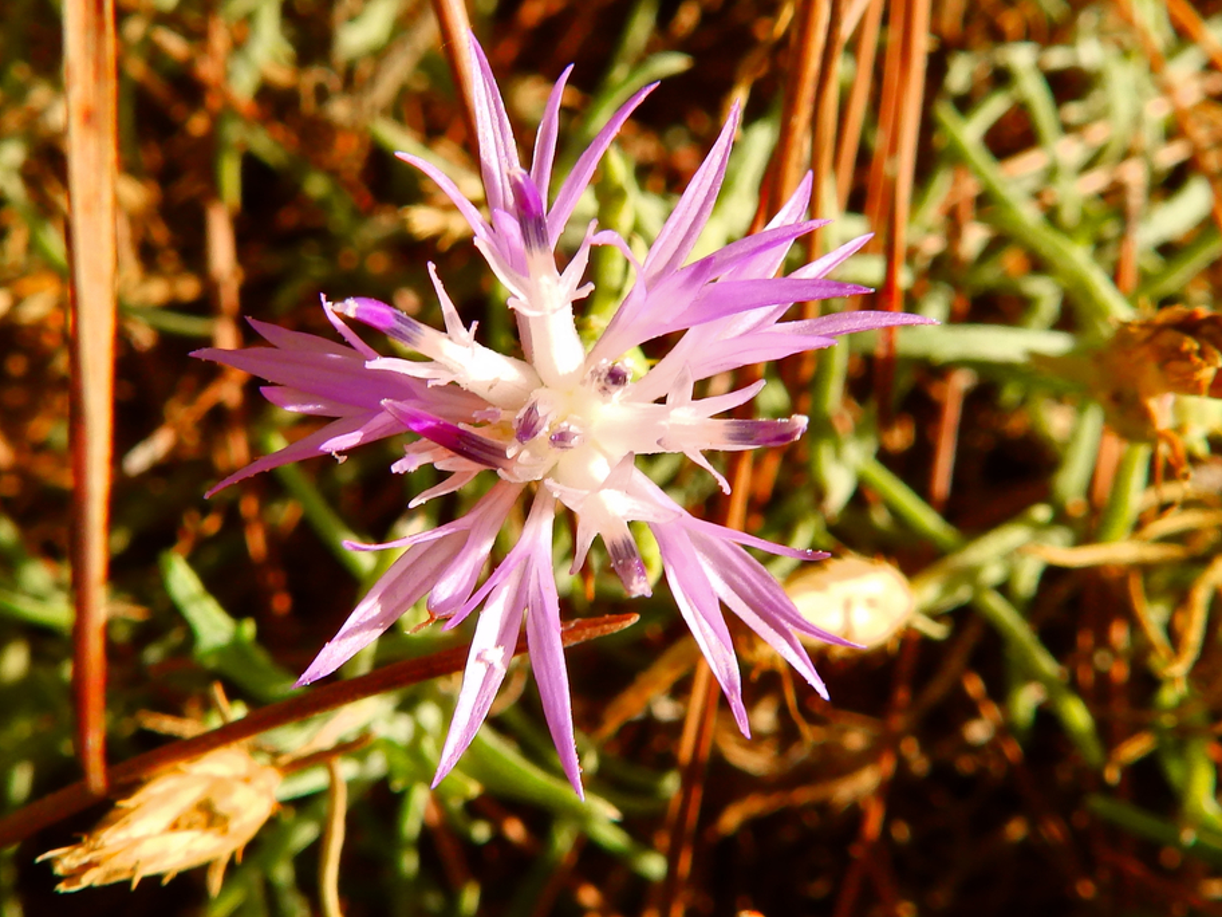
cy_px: 419
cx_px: 604
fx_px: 1412
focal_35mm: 40
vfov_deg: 35.9
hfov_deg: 46.8
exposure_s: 1/200
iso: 80
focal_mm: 5.7
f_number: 4.5
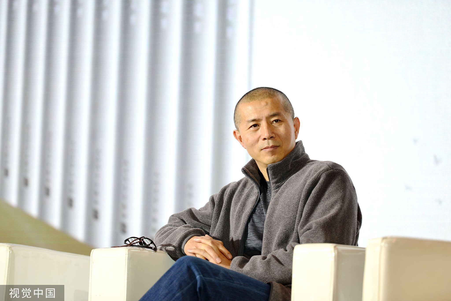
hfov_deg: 10.8
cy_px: 150
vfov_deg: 7.2
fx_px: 2380
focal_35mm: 190
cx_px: 226
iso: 250
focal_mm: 190
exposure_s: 1/160
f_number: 2.8
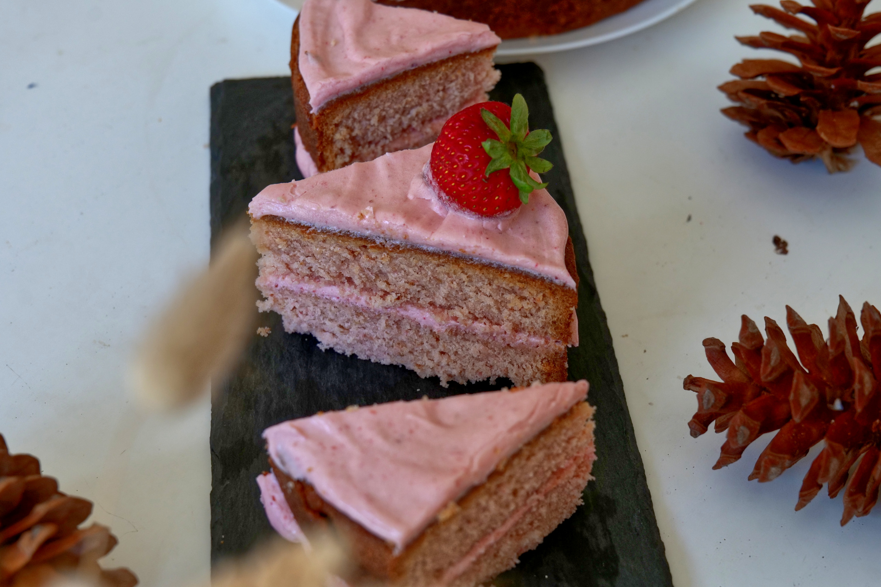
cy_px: 294
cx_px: 440
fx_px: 1468
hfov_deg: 33.4
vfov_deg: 22.6
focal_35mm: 60
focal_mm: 60
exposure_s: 1/80
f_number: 7.1
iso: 1250
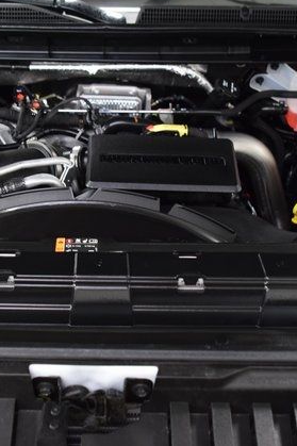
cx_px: 102
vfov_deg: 36.3
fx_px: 681
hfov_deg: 24.5
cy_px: 220
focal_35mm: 55
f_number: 2.8
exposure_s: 1/50
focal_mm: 24
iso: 1600
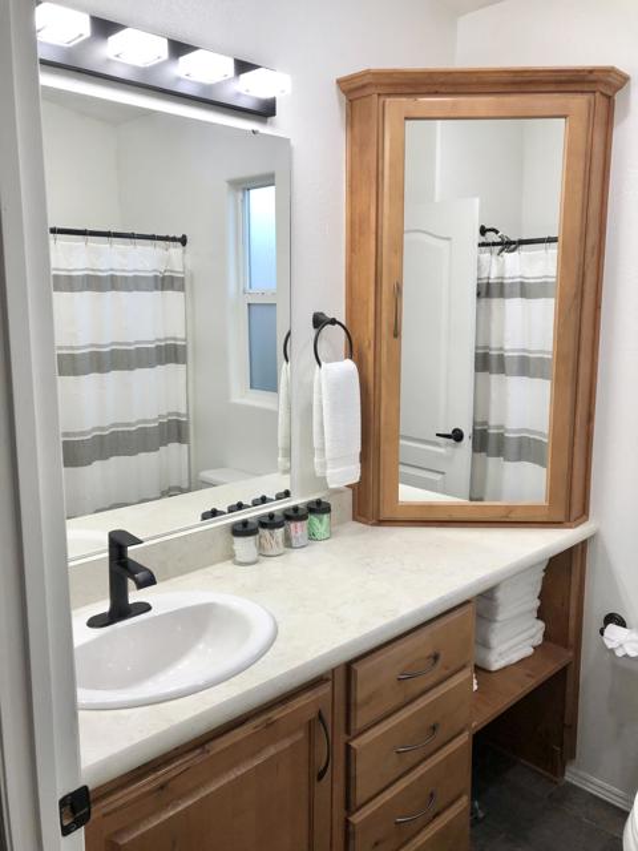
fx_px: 688
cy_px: 426
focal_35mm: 28
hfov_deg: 49.7
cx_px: 319
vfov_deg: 63.4
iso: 50
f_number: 1.8
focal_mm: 4
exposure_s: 1/120
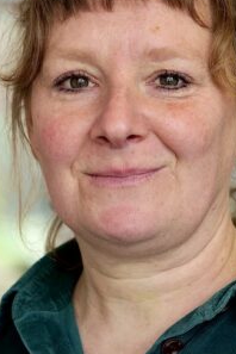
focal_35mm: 181
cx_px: 98
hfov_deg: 7.6
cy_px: 154
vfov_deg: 11.4
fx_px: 1780
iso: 640
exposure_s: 1/200
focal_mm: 70
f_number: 2.8
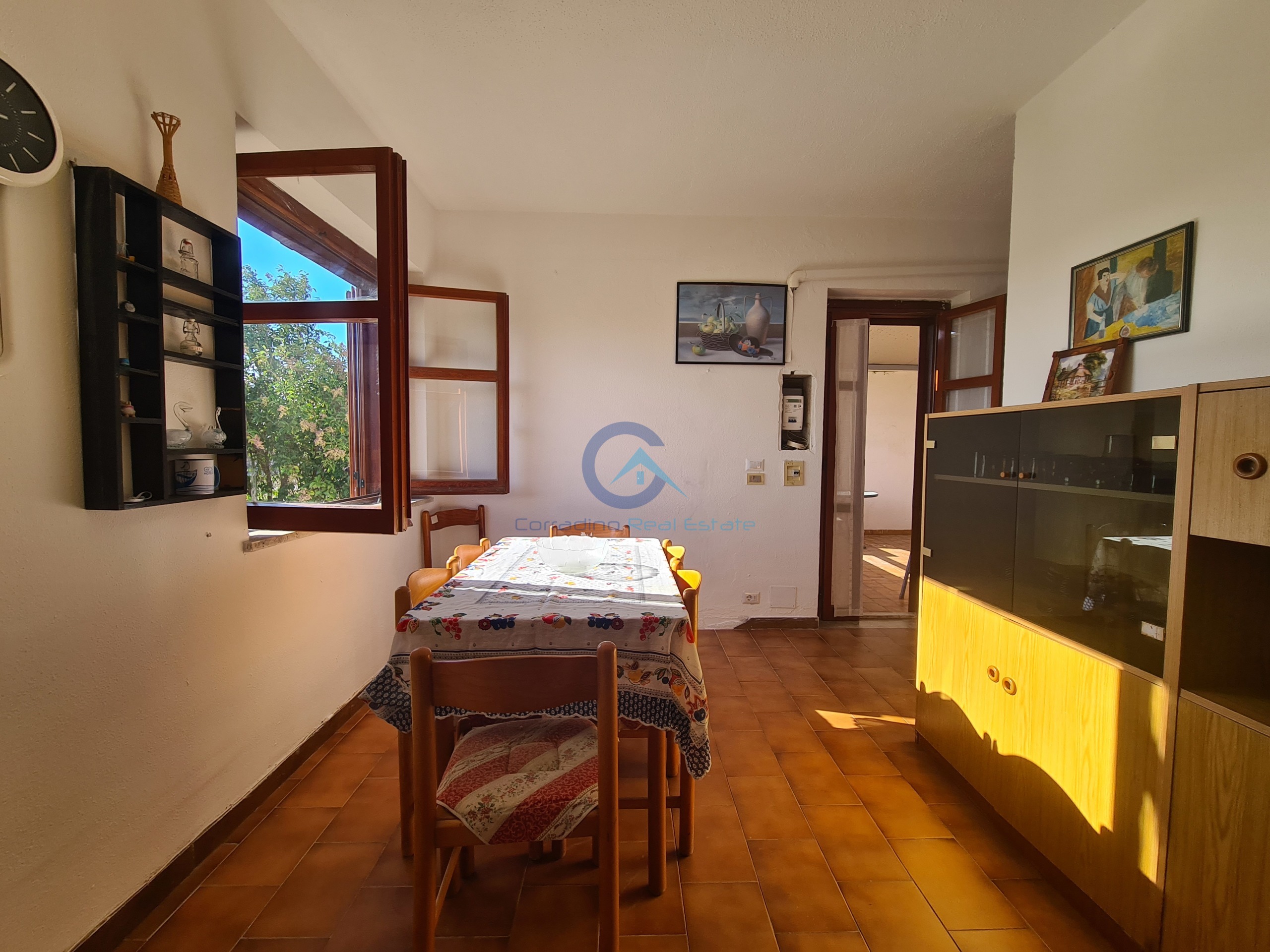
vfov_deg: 89.9
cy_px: 476
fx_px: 477
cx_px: 635
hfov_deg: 106.2
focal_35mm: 13
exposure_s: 1/483
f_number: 2.2
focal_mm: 2.2
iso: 50
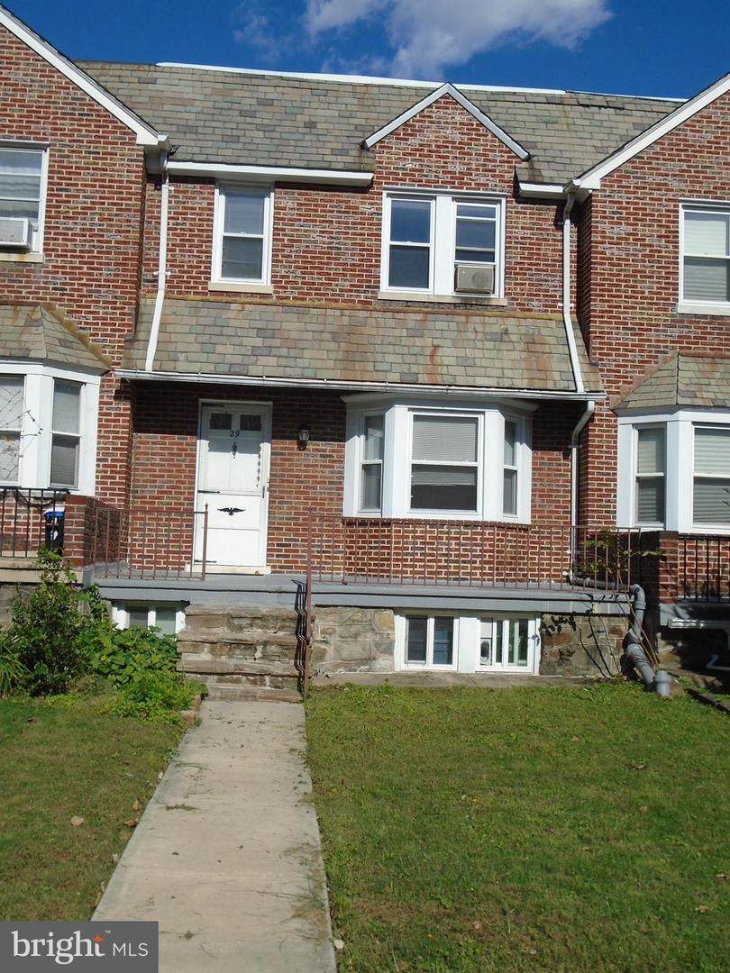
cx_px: 365
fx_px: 1012
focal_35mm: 36
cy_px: 486
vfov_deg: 51.4
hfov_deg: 39.7
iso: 100
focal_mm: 6.4
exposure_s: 1/250
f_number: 9.5
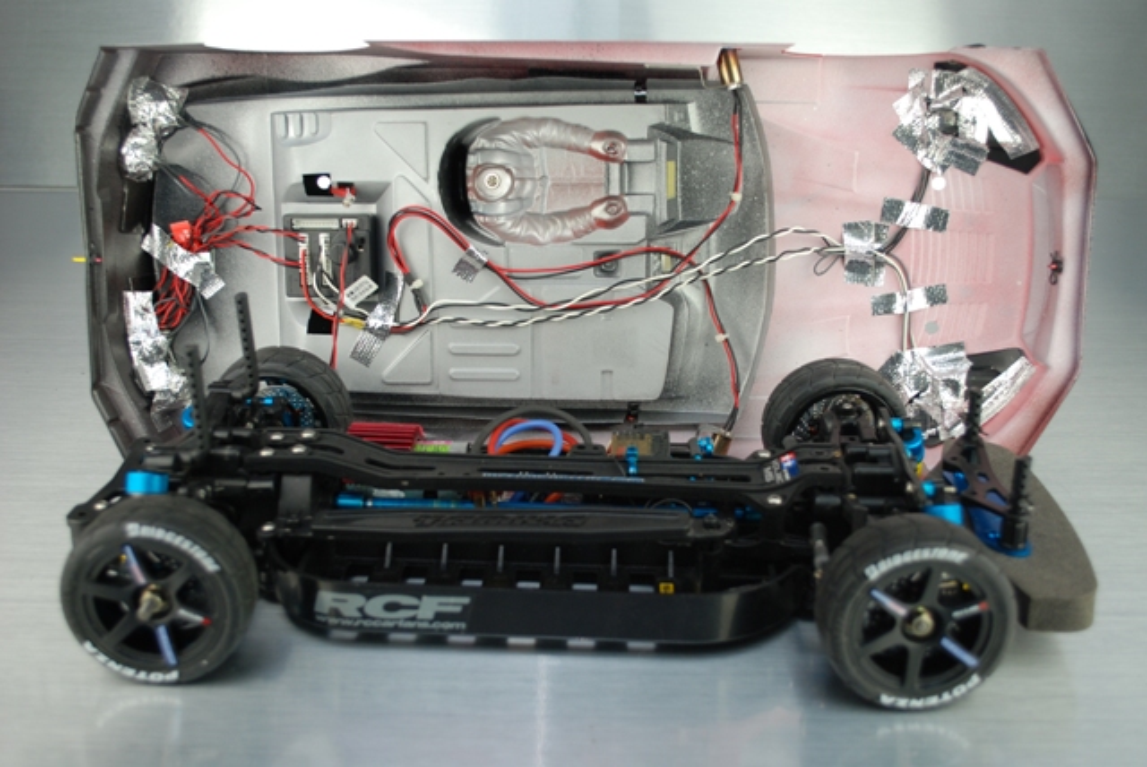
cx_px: 574
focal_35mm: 39
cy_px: 384
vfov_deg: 34.3
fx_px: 1244
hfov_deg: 49.5
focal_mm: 26
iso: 200
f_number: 5
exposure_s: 1/60
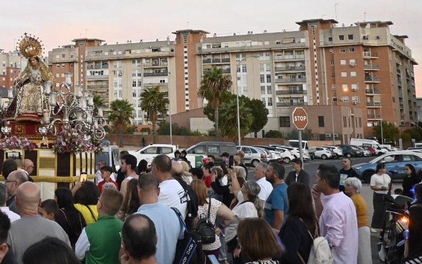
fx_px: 667
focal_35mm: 58
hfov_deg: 33.0
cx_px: 32
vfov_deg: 21.7
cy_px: 14
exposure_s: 1/250
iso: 2500
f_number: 5
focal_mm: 19
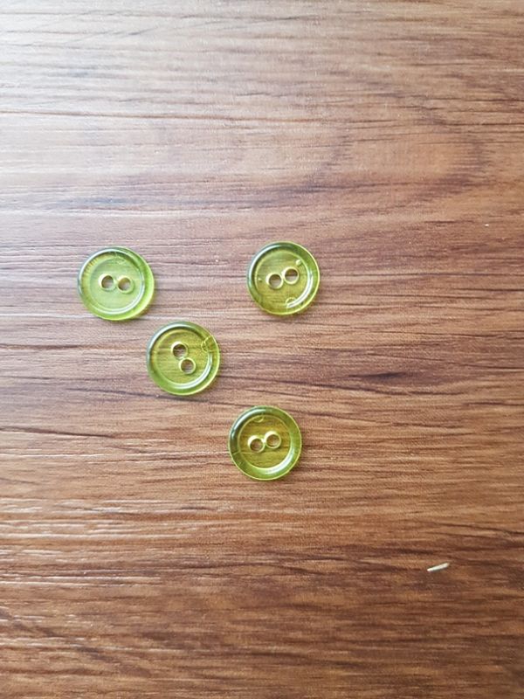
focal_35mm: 26
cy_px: 350
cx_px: 262
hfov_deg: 53.1
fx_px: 525
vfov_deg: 67.3
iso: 160
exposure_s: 1/24
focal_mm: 4.2
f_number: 1.7
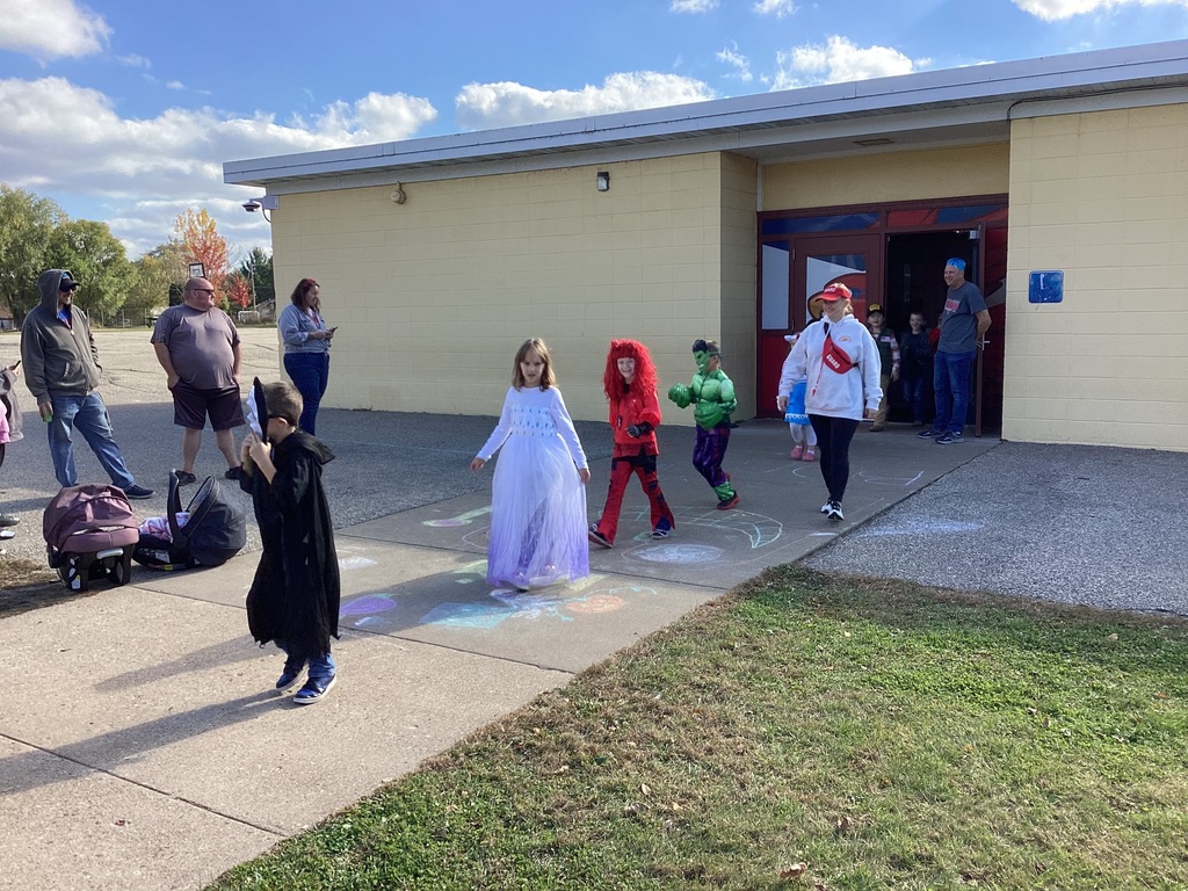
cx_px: 594
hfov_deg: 58.4
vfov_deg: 45.4
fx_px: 1064
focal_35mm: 31
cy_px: 446
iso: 25
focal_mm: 3.3
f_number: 2.4
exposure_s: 1/433
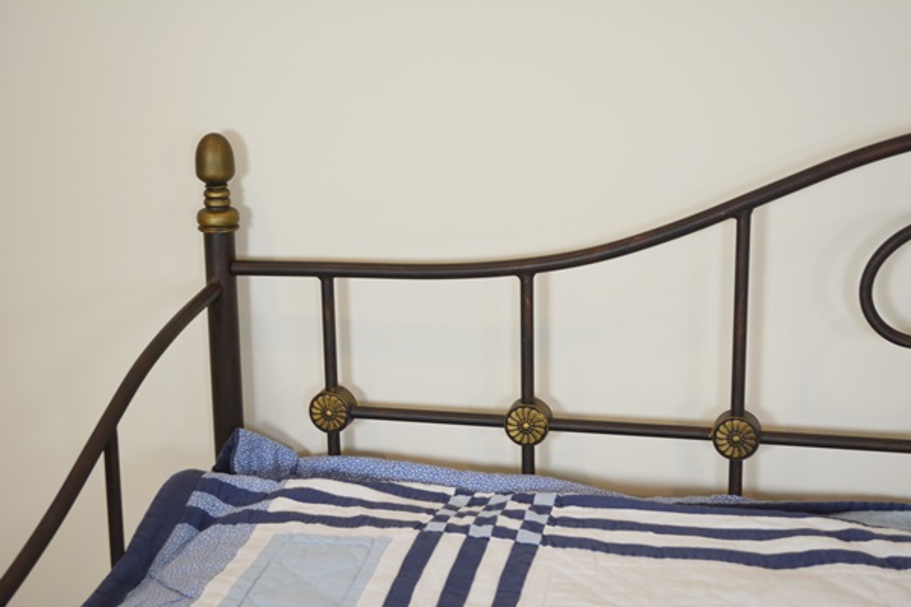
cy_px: 304
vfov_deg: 23.8
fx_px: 1442
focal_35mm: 57
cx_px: 456
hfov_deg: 35.1
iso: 500
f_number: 5
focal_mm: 38
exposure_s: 1/60
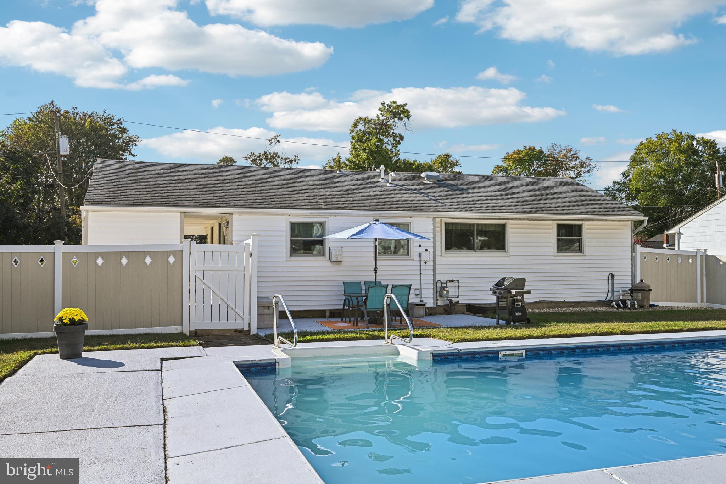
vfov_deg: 43.6
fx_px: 605
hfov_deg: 61.9
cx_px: 363
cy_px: 242
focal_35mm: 30
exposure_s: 1/1000
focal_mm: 30
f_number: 8
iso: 400
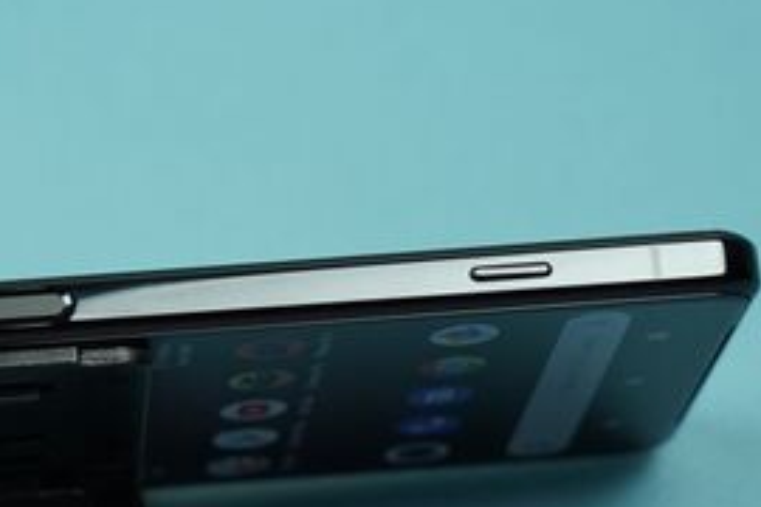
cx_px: 3
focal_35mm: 159
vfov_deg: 8.6
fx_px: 3361
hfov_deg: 12.8
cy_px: 424
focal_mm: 70
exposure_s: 1/125
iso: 500
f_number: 5
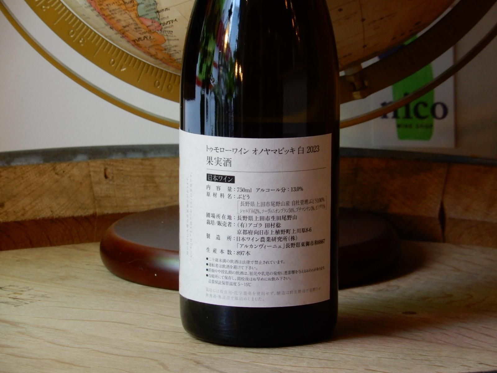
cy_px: 186
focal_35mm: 165
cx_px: 248
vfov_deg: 9.0
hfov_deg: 12.0
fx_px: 2369
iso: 360
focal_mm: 29.4
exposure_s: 1/60
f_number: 5.6
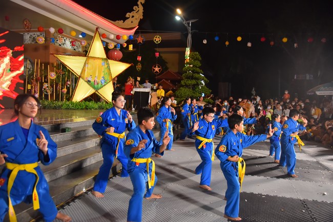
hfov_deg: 61.9
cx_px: 166
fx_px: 277
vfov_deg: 43.6
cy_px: 111
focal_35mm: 30
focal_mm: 30
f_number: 4.5
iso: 1600
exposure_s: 1/640
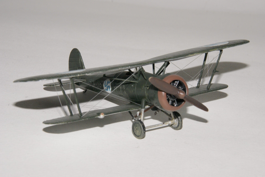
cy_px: 88
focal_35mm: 150
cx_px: 132
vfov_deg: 9.1
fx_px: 1104
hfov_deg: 13.7
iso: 400
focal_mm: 100
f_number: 22
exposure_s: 1/125
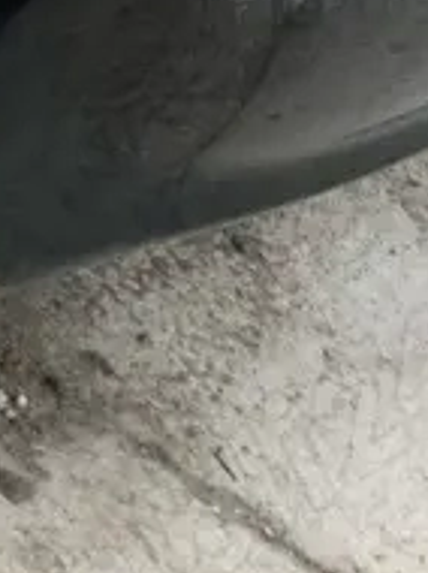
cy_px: -992
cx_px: -1043
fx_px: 3024
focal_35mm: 183
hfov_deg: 6.9
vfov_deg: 9.2
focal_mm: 4.25
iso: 25
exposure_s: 1/433
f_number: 1.8
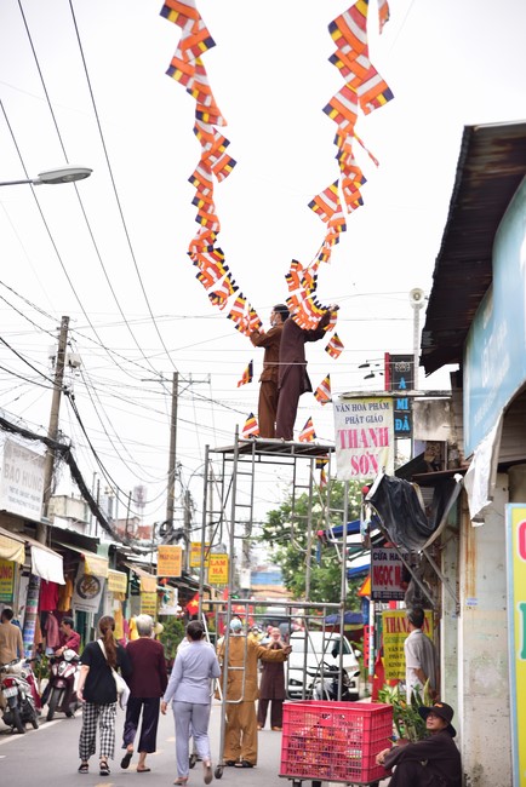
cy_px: 394
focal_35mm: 98
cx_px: 263
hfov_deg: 14.0
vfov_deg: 20.8
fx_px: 2145
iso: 200
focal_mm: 98
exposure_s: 1/125
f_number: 4
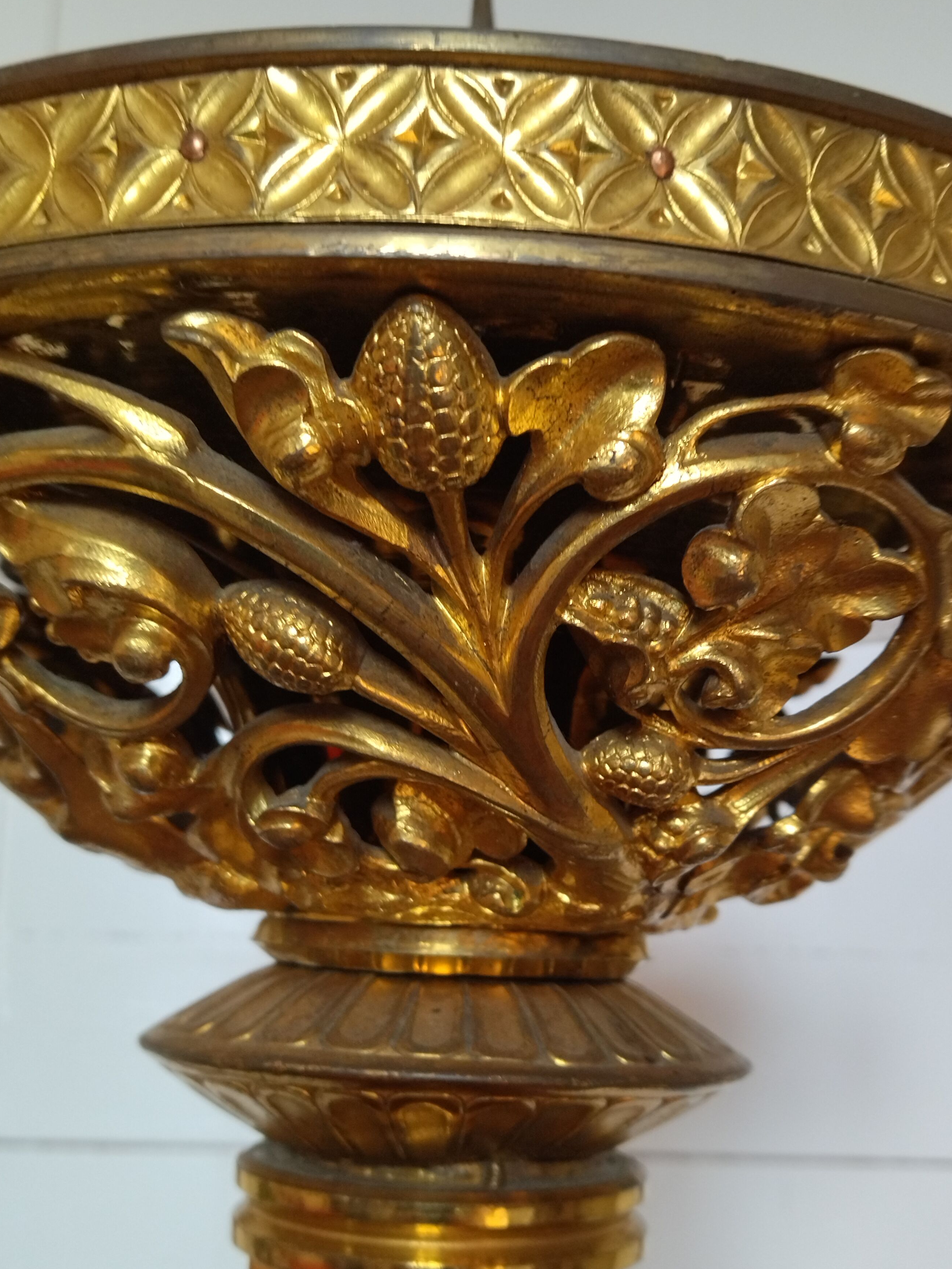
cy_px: 706
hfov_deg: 45.4
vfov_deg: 58.2
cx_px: 490
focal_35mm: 31
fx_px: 1137
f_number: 1.79
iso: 145
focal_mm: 4.74
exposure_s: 1/50
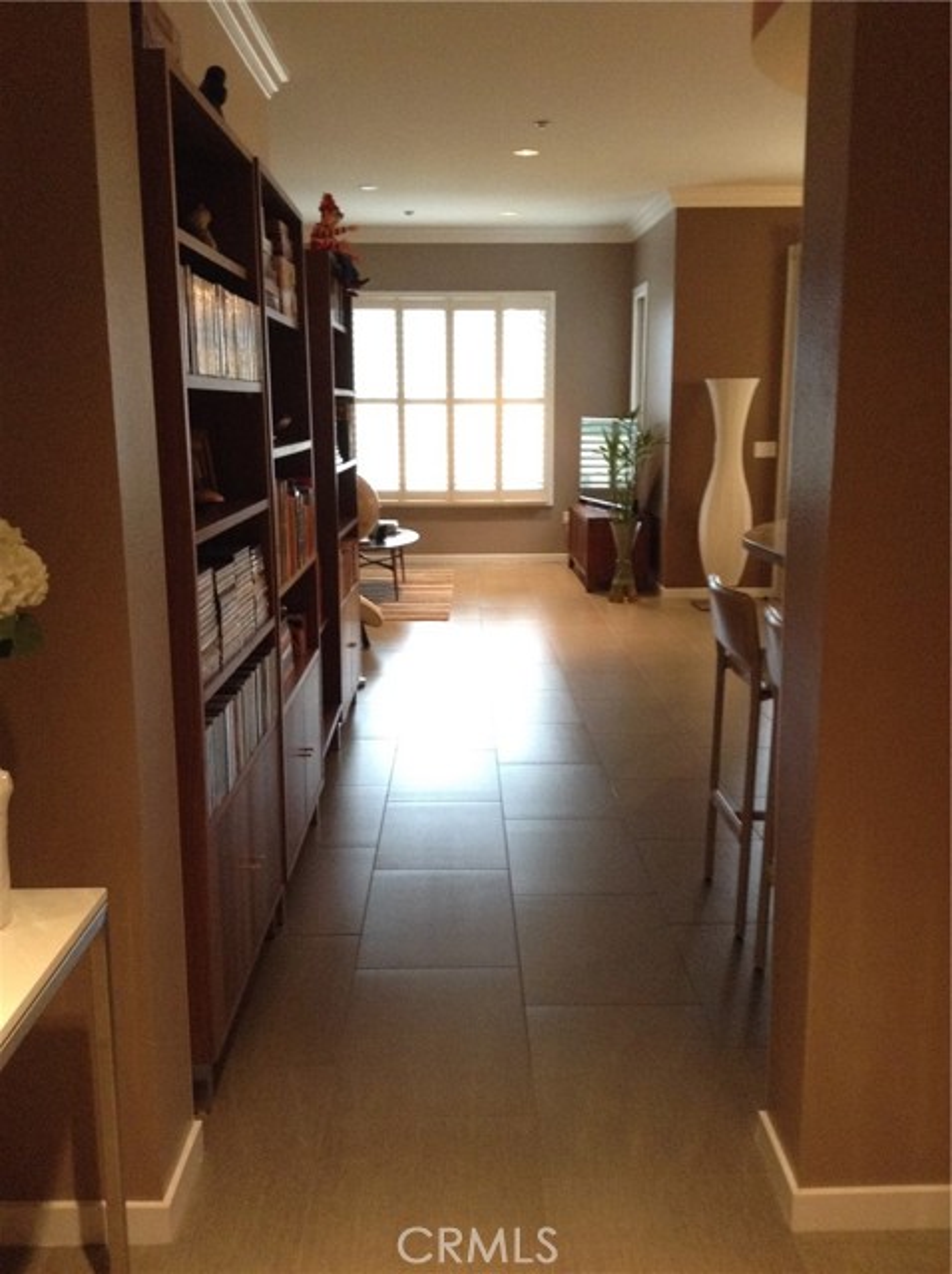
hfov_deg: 42.8
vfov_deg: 55.4
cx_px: 476
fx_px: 1213
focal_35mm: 33
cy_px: 637
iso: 200
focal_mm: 3.3
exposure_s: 1/24
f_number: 2.4
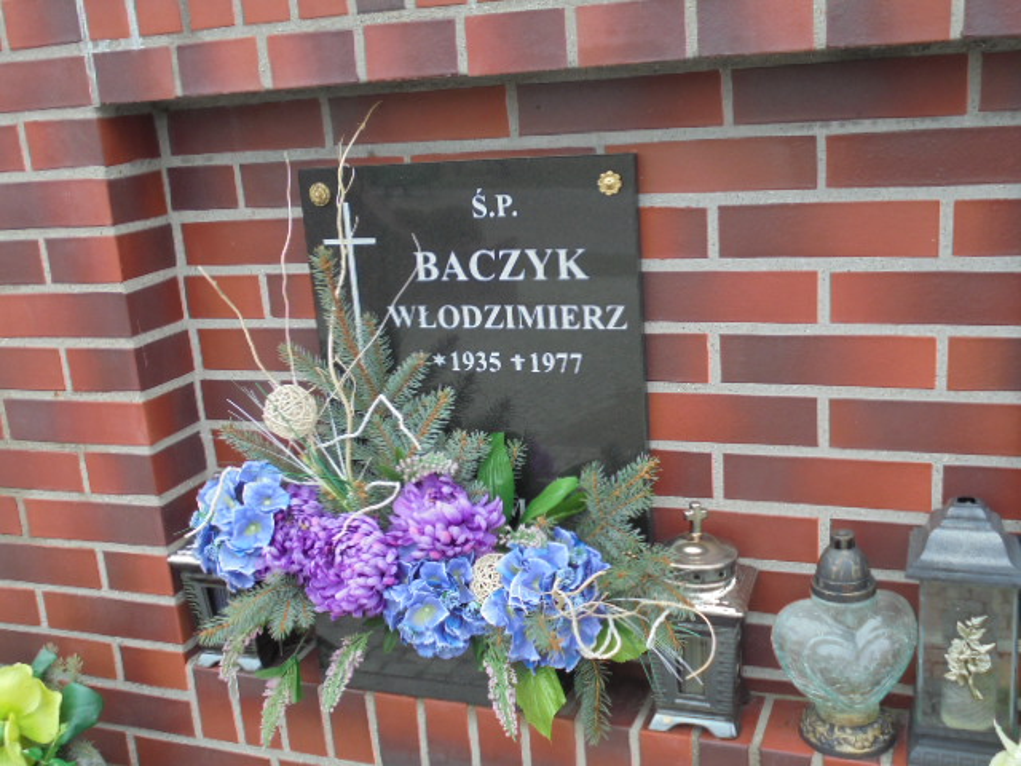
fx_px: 1121
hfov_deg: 49.0
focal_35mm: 38
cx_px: 510
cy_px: 383
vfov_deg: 37.7
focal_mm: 6.9
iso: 100
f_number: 4.2
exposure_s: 1/80
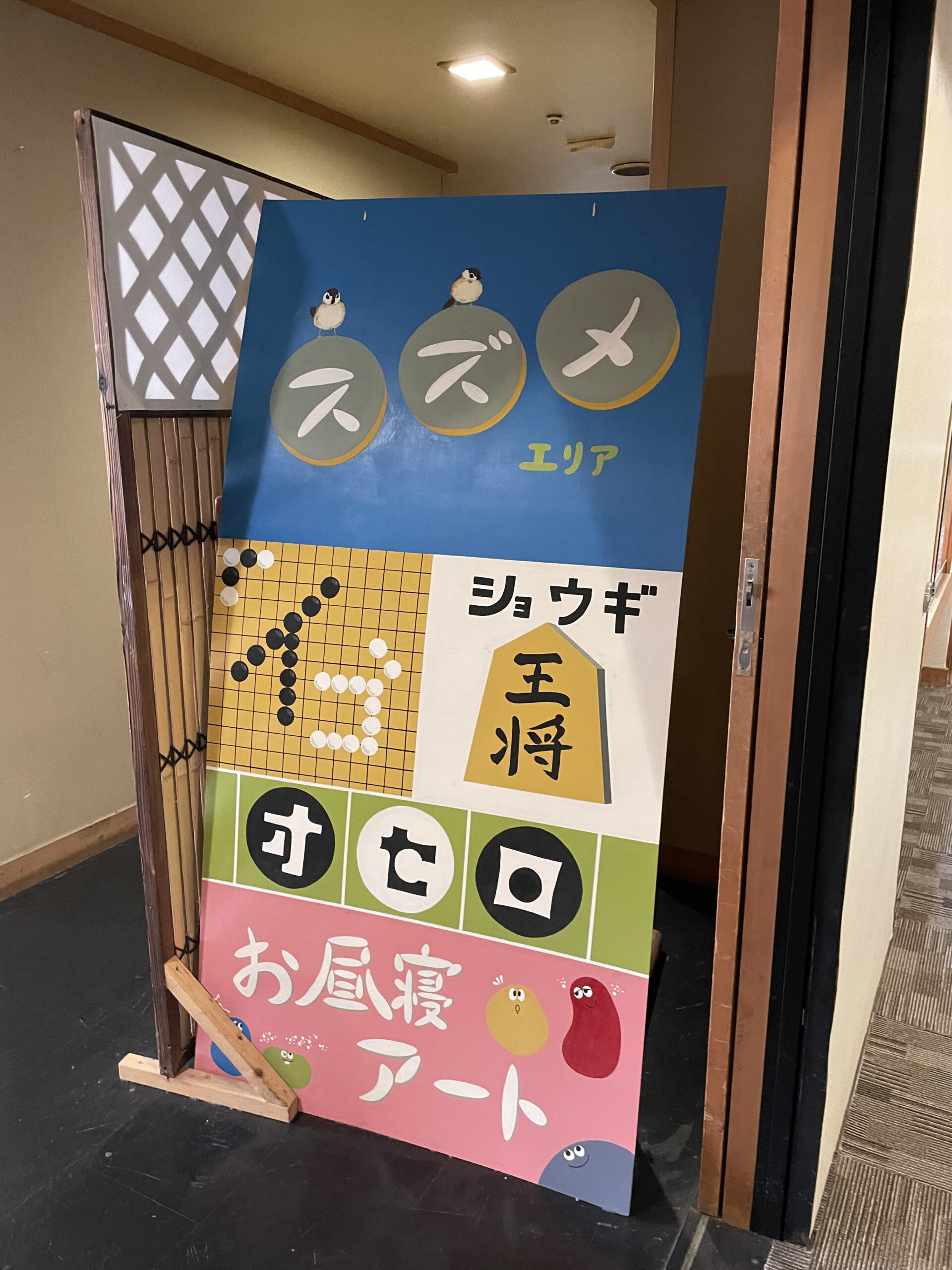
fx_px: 953
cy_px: 635
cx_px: 476
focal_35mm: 26
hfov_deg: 53.1
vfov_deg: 67.3
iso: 500
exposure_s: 1/33
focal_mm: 4.2
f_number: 1.6
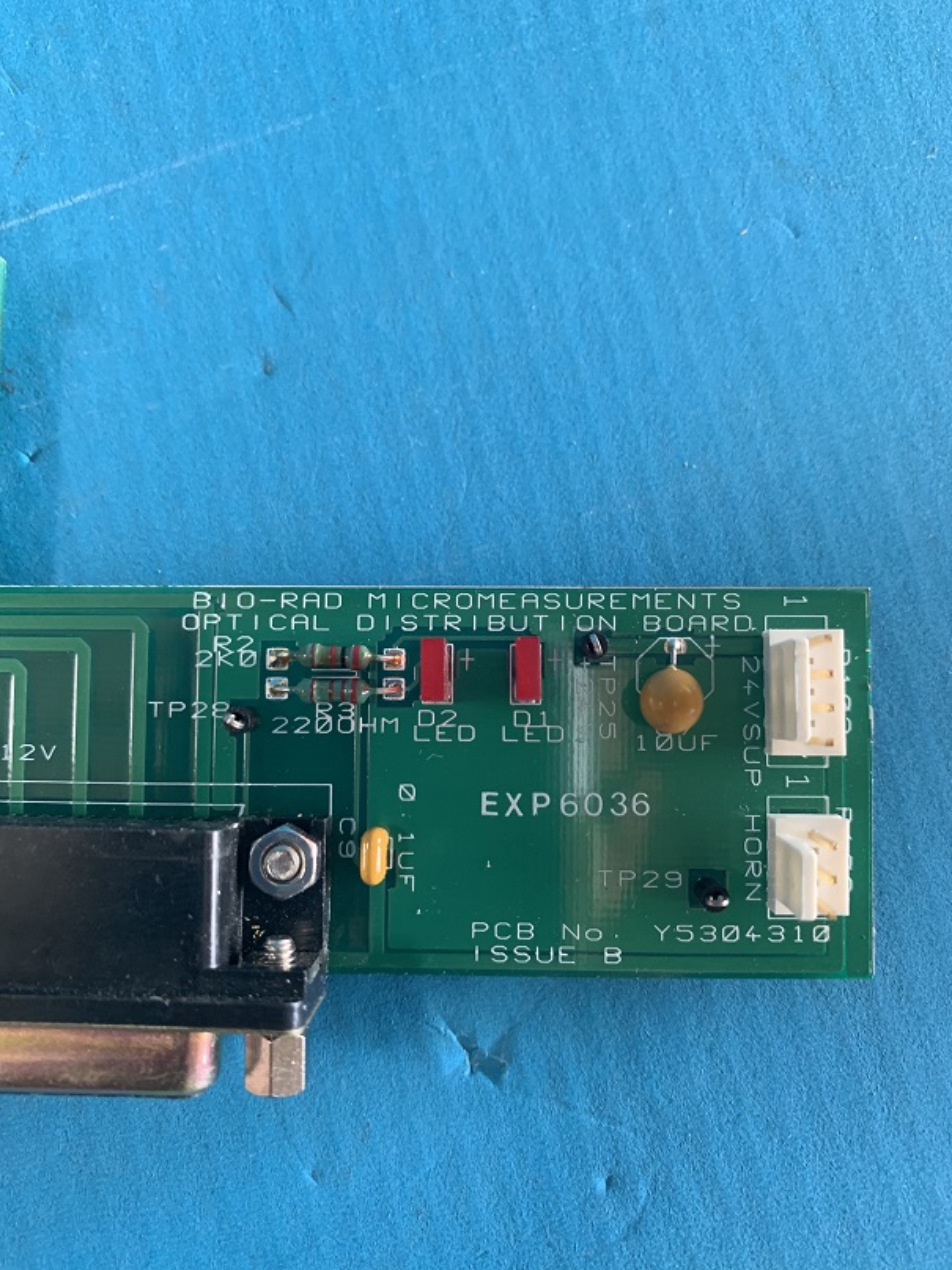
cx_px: 476
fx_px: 954
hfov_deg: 53.1
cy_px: 635
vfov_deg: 67.3
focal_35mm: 26
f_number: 1.8
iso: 200
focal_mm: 4.25
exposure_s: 1/60
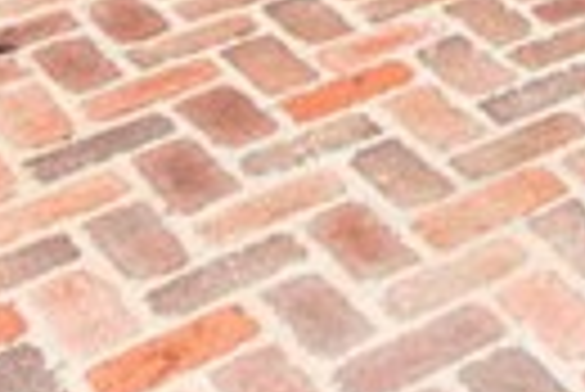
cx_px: 1170
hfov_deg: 13.8
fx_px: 2050
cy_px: -957
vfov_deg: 8.3
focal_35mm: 126
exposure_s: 1/5000
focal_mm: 16
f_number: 6.3
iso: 1250
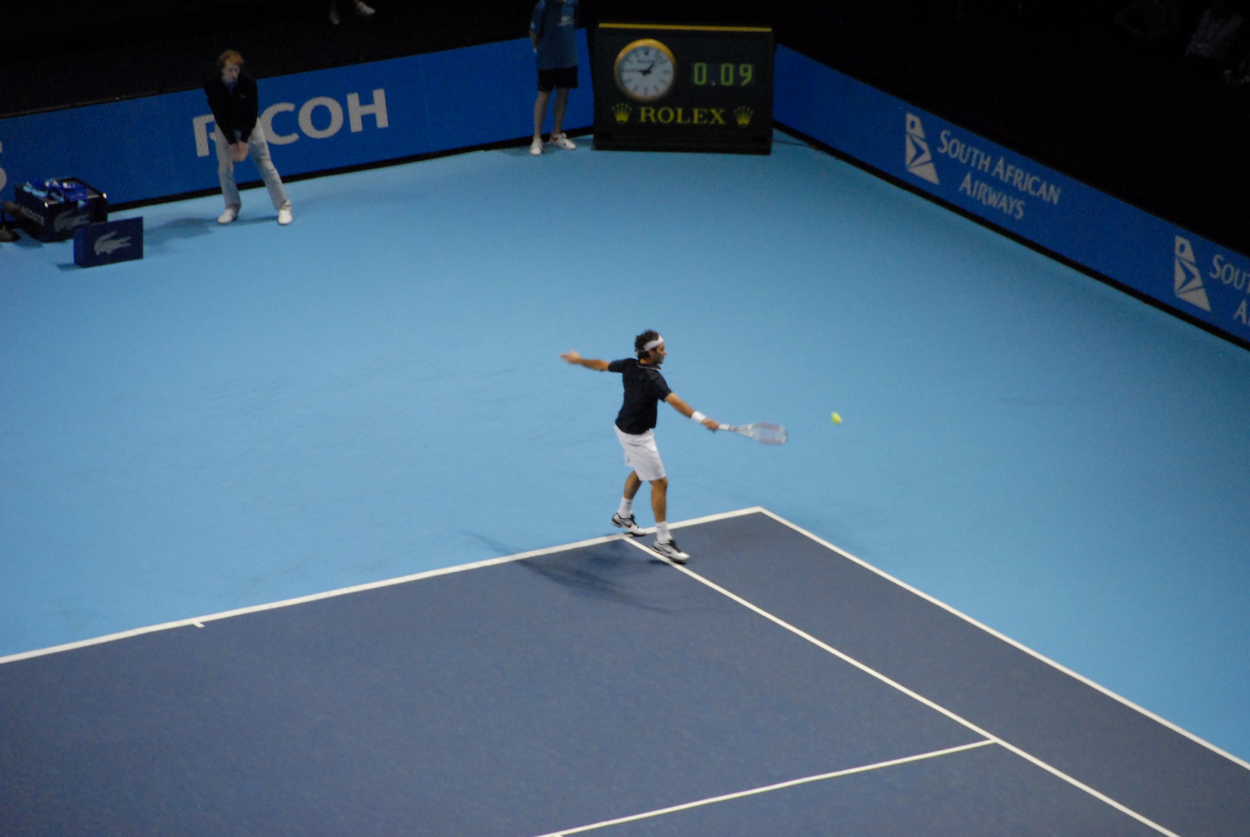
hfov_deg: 6.9
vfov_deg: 4.6
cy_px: 418
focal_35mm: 300
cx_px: 625
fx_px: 10429
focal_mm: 200
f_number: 5.6
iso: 1000
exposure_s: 1/160
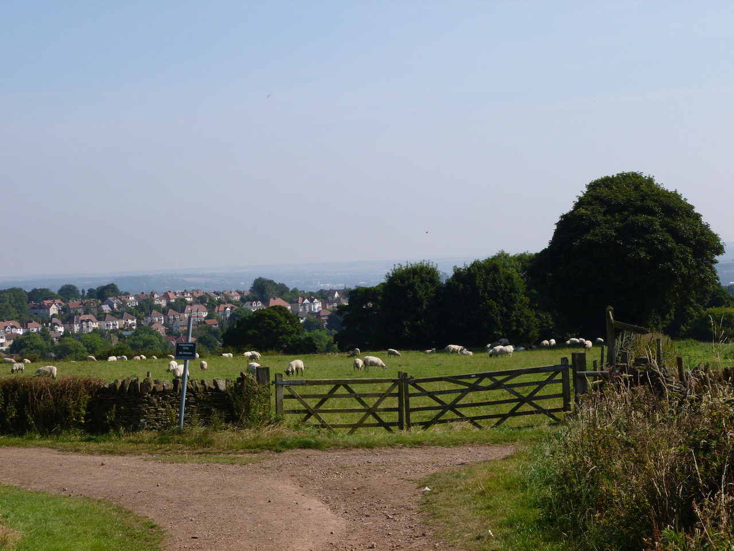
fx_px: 1802
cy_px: 276
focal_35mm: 85
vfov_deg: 17.4
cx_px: 367
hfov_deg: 23.0
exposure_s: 1/800
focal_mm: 15.1
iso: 100
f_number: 4.6
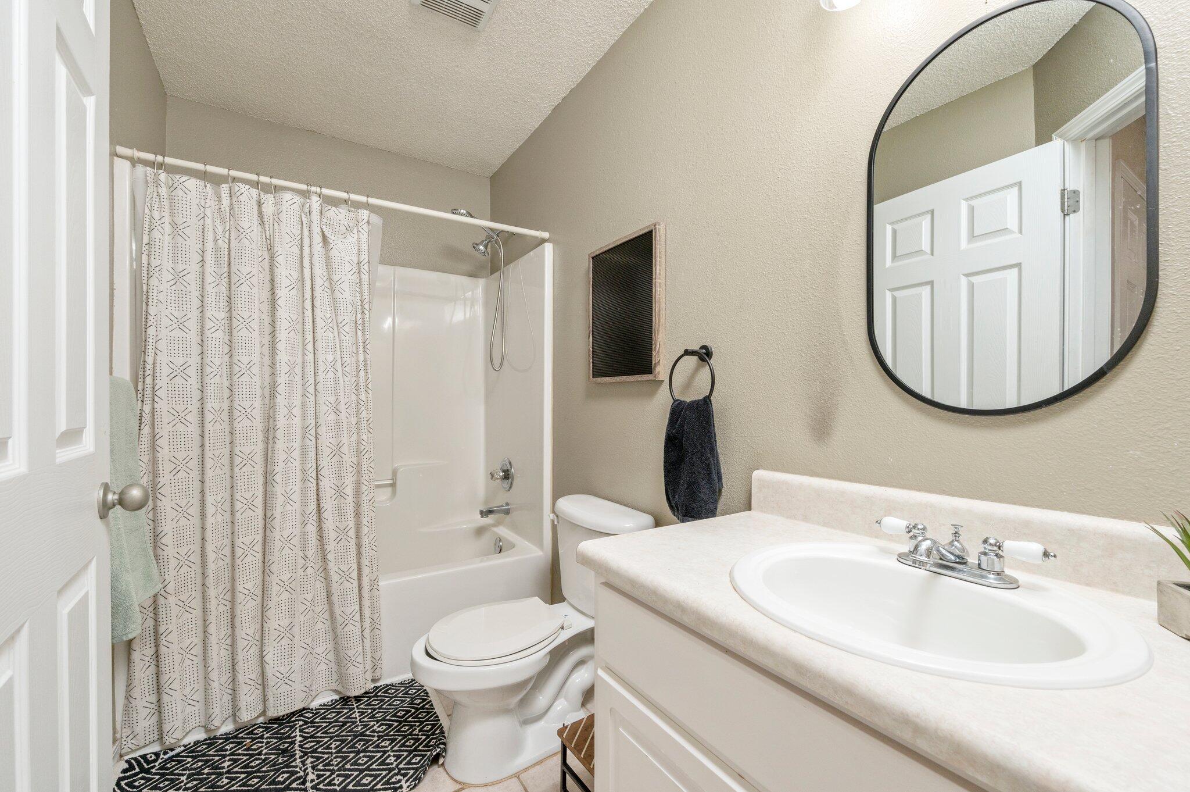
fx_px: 462
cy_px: 396
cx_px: 595
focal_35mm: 14
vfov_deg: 81.1
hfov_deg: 104.3
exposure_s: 1/60
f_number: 9
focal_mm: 14
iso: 320
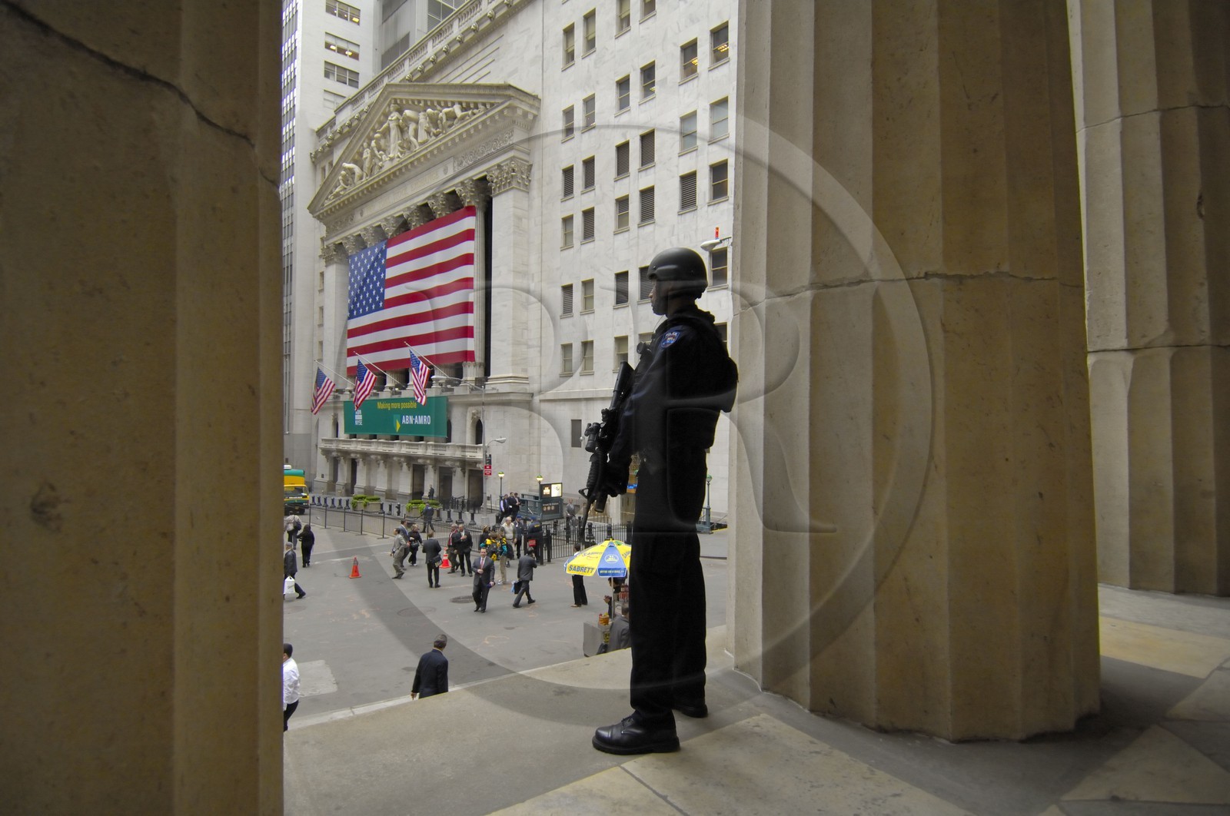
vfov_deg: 67.2
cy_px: 408
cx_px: 615
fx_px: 614
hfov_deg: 90.1
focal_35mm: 18
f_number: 4.5
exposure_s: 1/80
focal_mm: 12
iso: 200
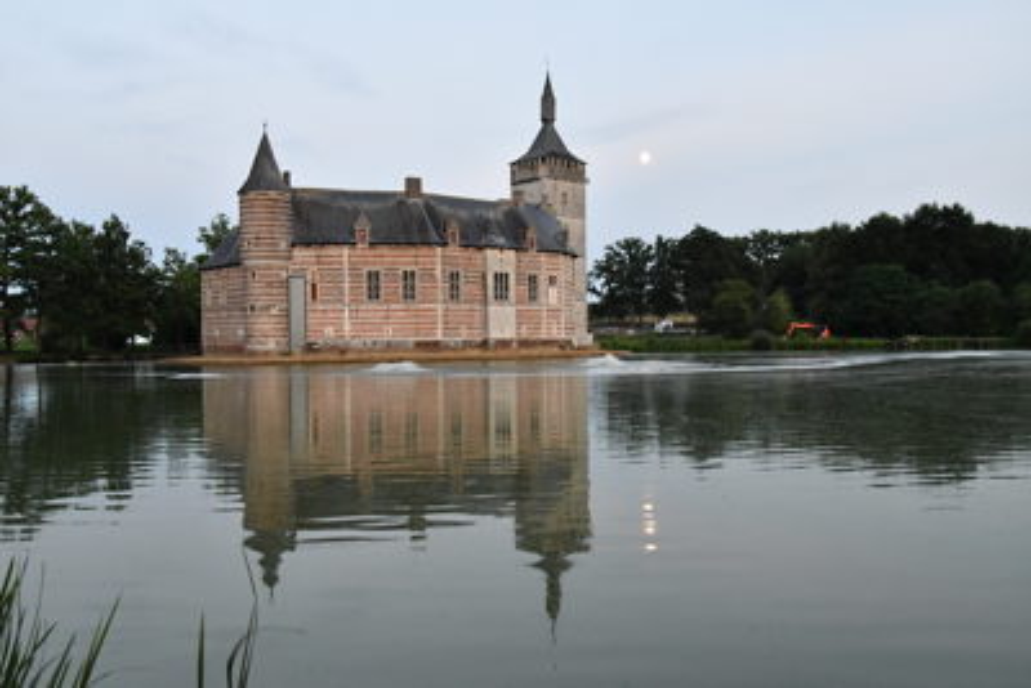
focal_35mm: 33
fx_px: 945
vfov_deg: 40.0
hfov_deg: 57.2
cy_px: 344
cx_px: 516
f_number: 5.6
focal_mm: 22
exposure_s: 1/80
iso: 3200
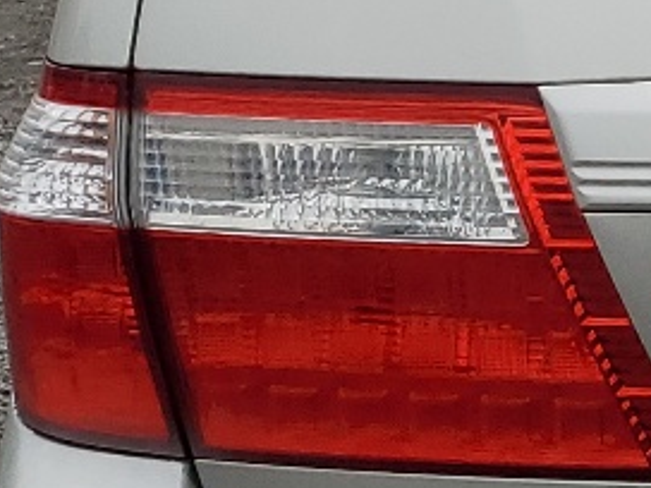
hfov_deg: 11.4
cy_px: 158
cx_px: 1381
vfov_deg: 9.7
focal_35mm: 153
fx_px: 2877
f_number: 1.5
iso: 50
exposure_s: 1/2500
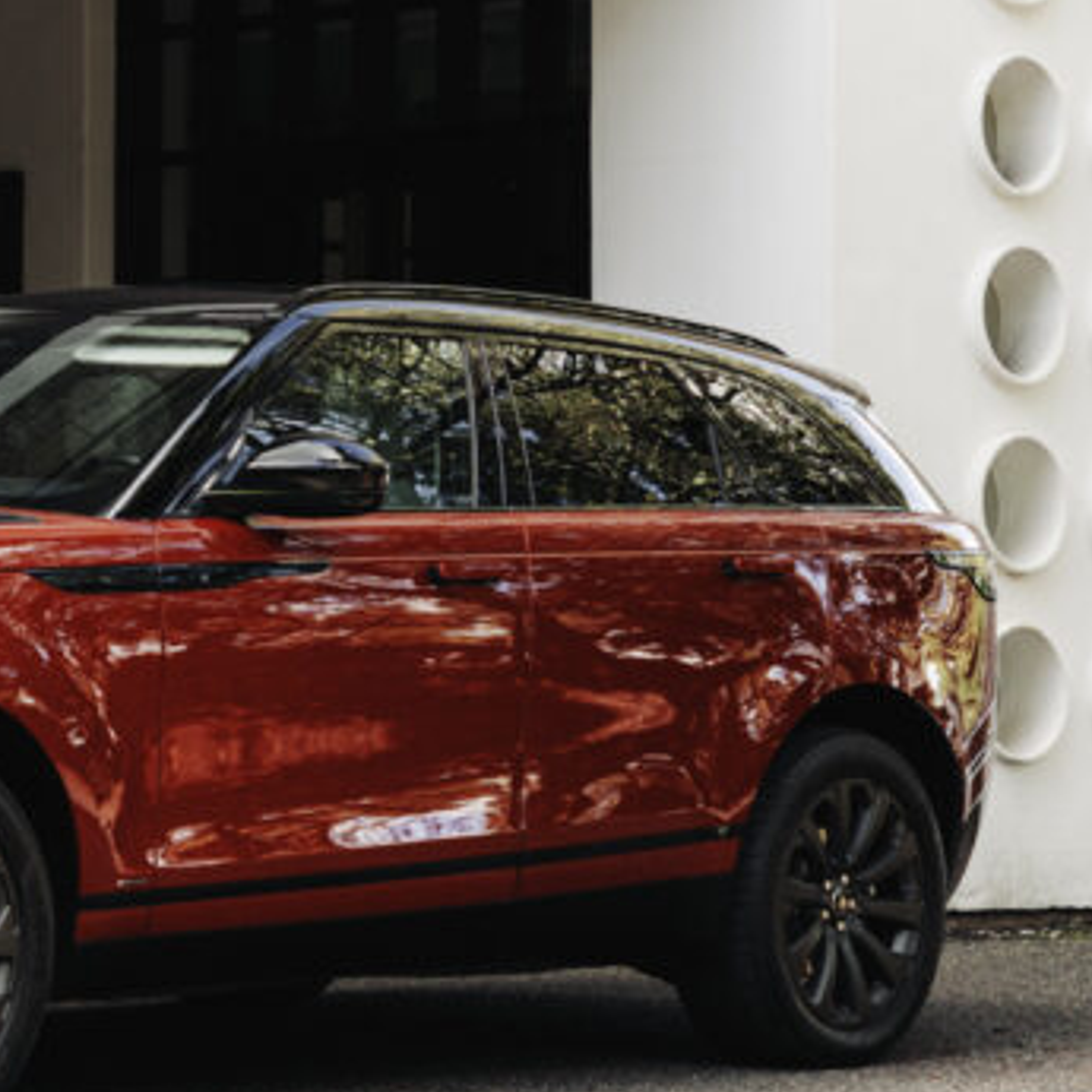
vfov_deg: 13.8
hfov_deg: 13.6
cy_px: 568
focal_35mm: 126
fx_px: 4497
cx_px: -16
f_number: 2.8
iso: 160
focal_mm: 33.8
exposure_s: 1/200
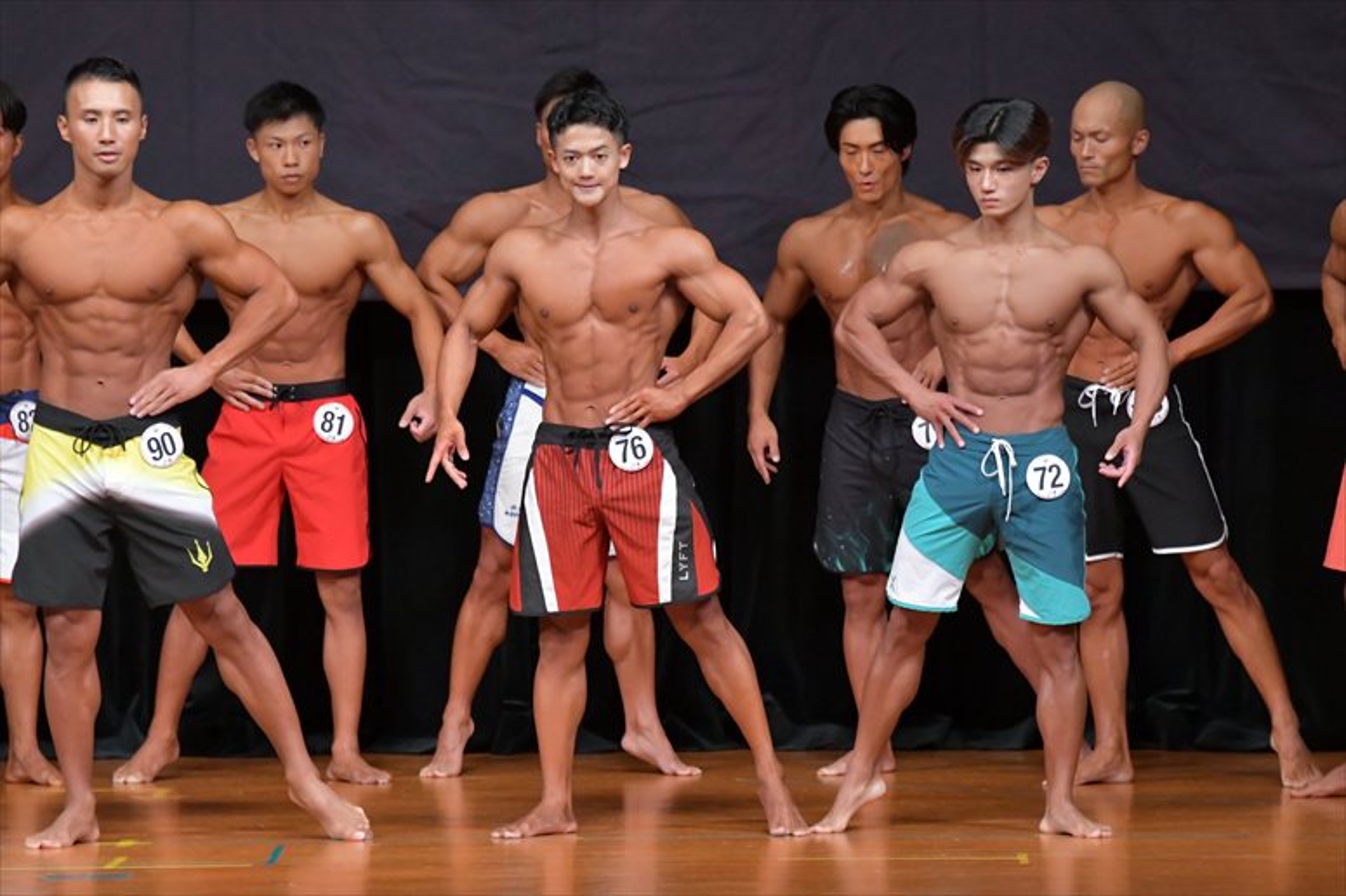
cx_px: 673
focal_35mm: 285
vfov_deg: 4.8
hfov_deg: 7.2
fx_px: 10651
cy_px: 448
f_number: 5.6
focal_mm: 190
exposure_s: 1/400
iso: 5000
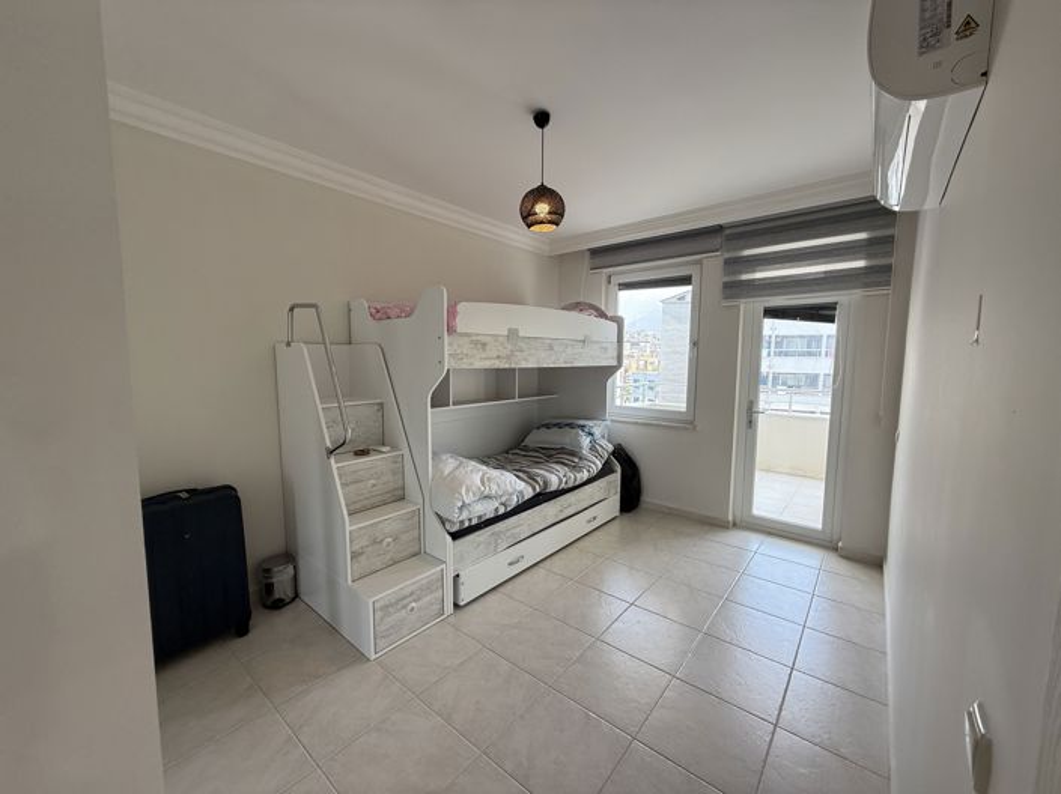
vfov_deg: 85.6
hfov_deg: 102.1
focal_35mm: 14
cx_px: 530
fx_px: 429
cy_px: 397
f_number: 2.2
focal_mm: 2.22
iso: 64
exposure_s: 1/99
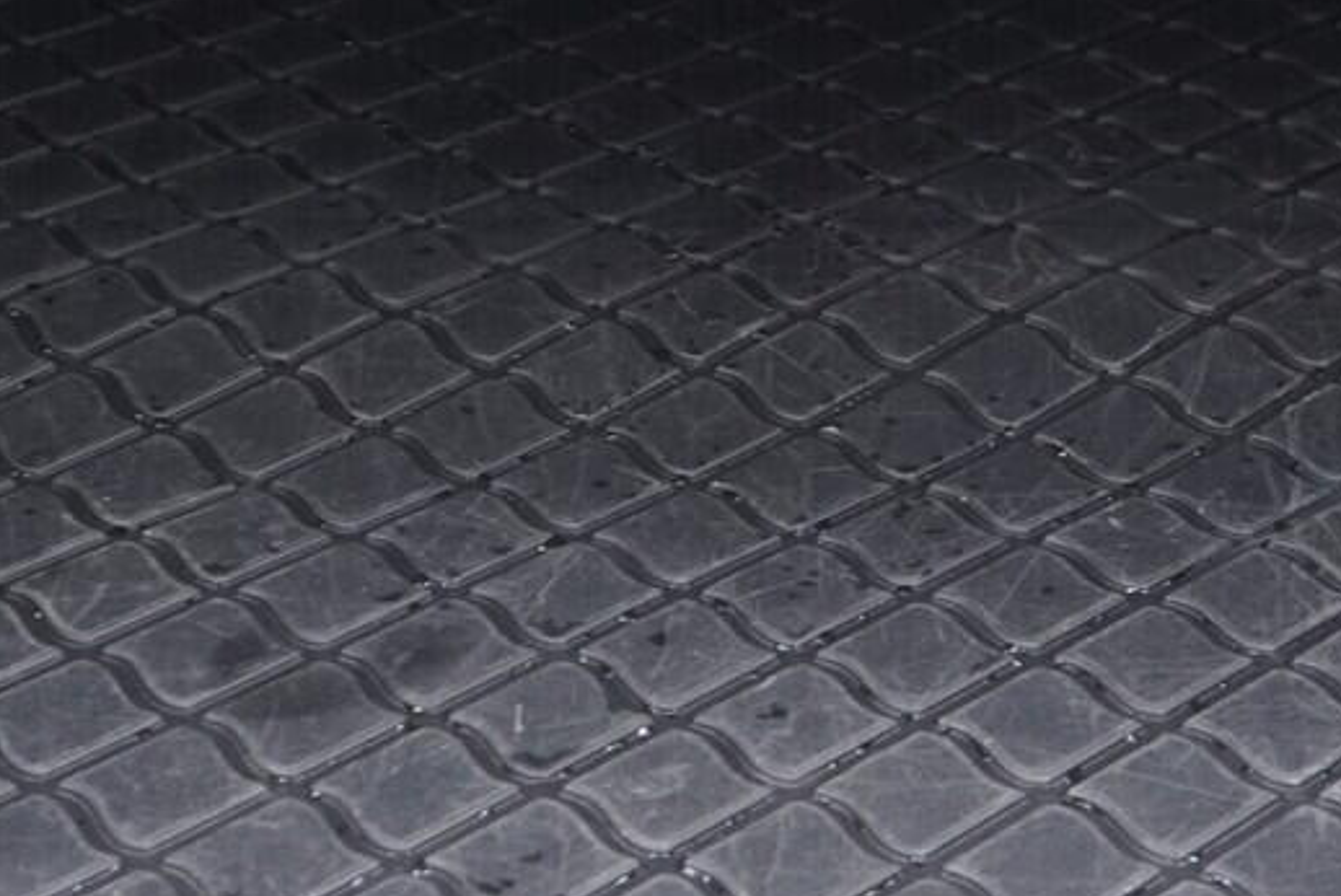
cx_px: 818
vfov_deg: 13.6
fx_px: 3727
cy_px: 207
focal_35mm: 100
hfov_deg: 20.4
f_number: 2.8
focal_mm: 24
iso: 1000
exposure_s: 1/40
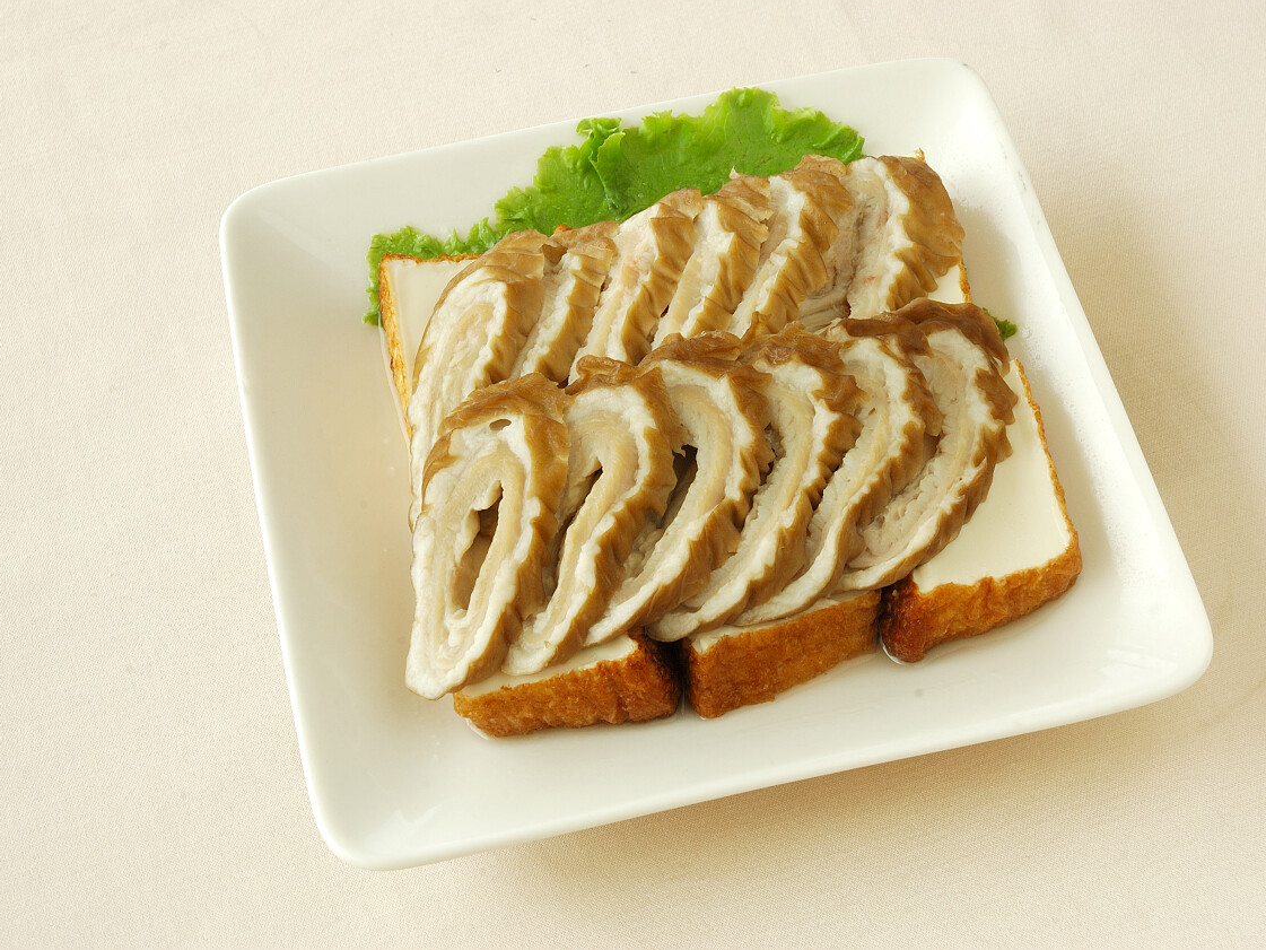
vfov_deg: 18.7
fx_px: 2890
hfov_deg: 24.7
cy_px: 470
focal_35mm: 79
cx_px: 688
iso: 200
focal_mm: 48
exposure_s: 1/20
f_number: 16
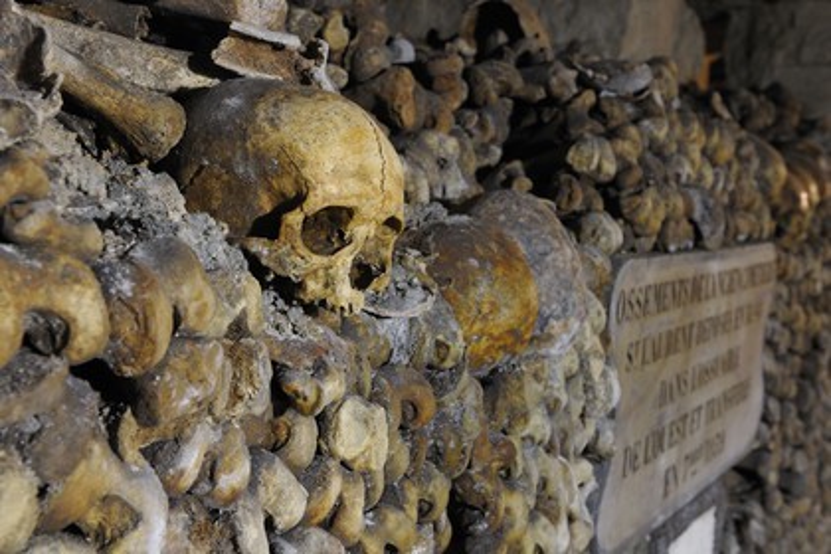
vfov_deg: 27.0
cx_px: 416
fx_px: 1154
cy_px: 277
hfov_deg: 39.6
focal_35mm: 50
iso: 400
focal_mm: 50
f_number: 9
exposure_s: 30
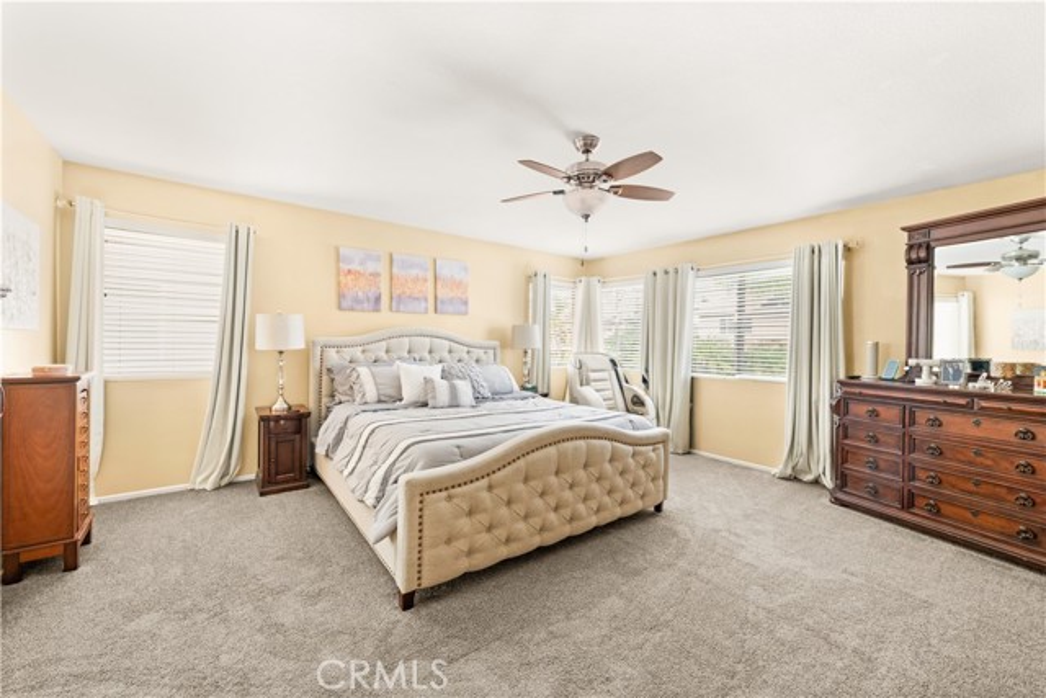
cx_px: 523
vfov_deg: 81.2
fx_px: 407
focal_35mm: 14
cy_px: 349
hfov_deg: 104.2
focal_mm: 14
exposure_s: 1/25
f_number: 7.1
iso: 1600
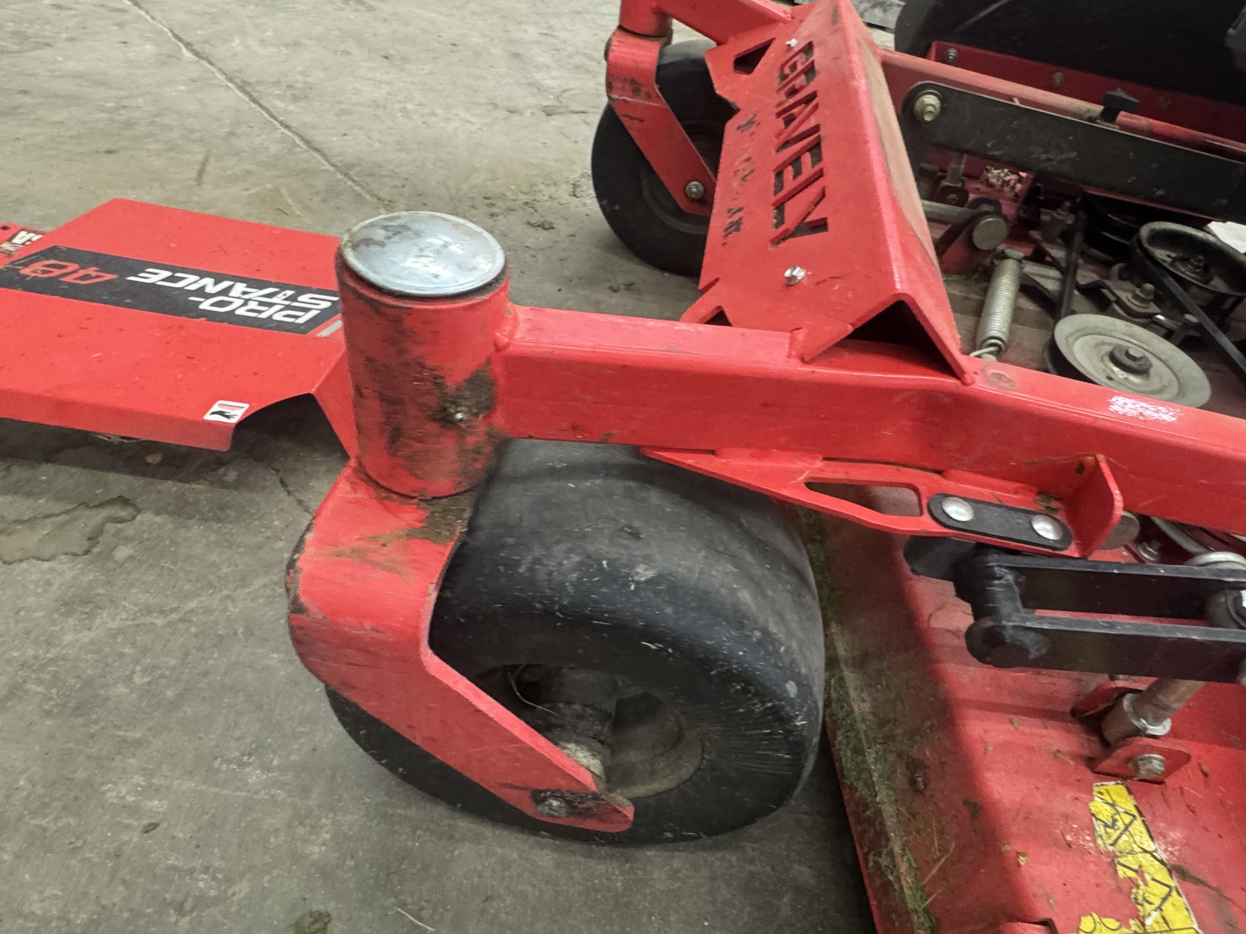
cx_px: 694
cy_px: 454
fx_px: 756
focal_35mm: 21
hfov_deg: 78.7
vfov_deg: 63.4
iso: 640
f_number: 2.2
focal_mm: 2.22
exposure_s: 1/60
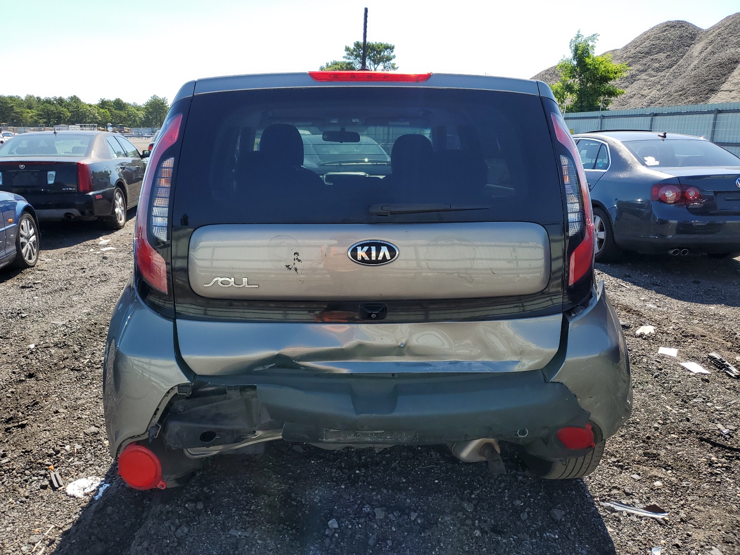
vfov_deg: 53.1
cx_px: 370
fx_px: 556
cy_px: 278
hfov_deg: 67.3
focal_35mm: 26
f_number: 1.5
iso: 50
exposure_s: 1/2000
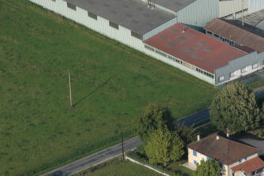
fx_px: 1964
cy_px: 7
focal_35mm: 268
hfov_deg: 7.7
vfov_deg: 5.1
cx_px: 209
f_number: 11
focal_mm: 78
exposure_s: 1/500
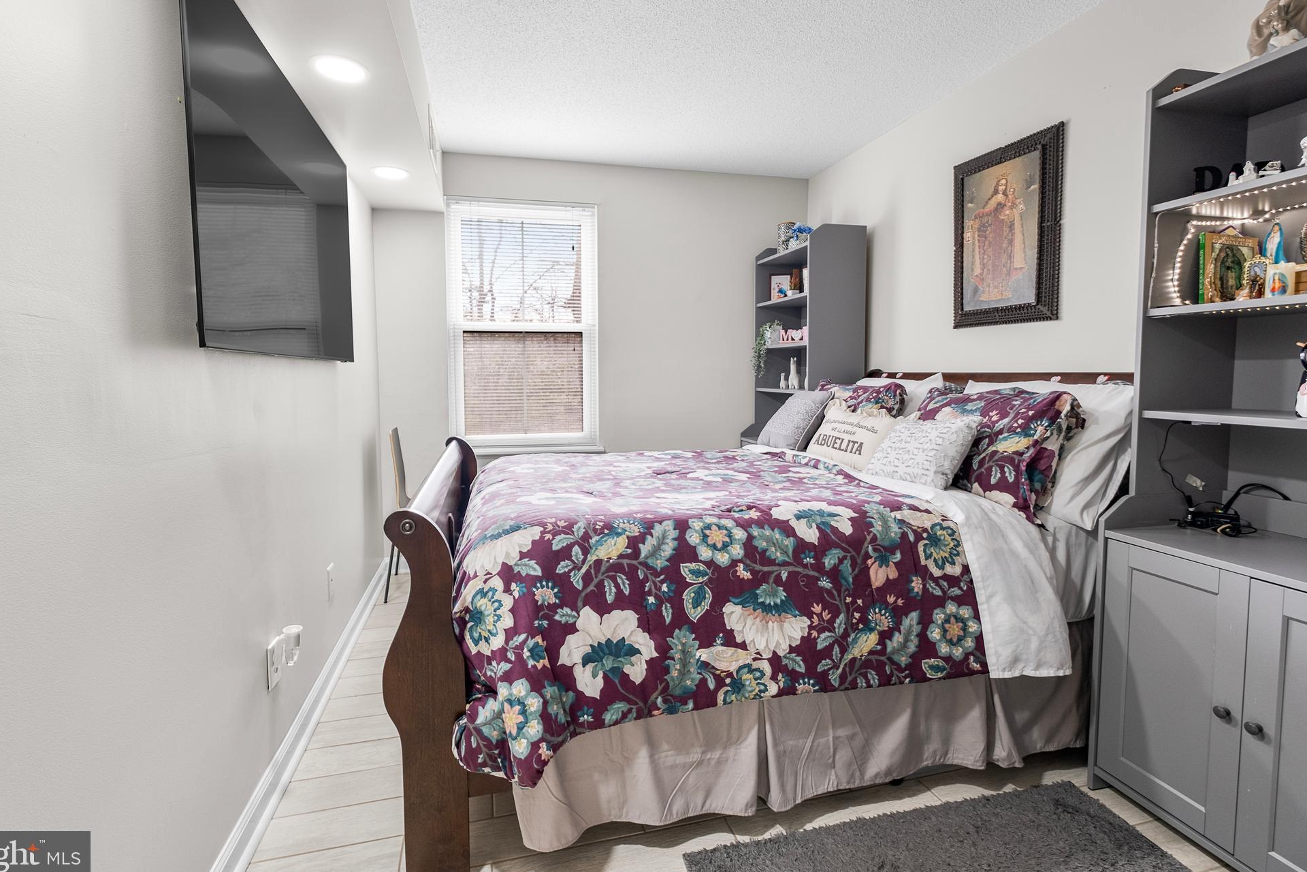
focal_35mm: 16
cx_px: 636
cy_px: 416
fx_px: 581
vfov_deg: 73.7
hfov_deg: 96.7
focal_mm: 10
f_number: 4
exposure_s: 1/30
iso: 320
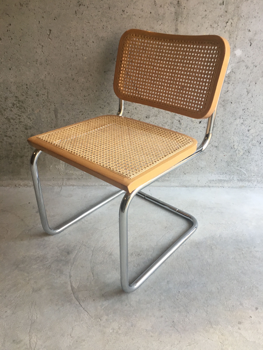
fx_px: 294
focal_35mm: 29
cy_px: 175
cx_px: 132
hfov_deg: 48.2
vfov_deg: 61.7
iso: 50
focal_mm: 4.15
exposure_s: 1/33
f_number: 2.2
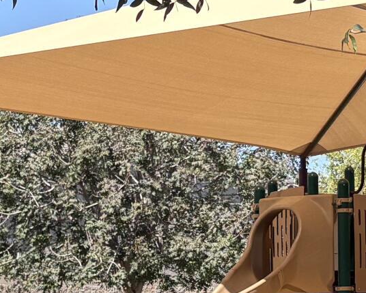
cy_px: 311
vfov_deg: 10.8
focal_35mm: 142
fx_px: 1538
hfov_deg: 13.5
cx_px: 292
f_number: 1.6
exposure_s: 1/1587
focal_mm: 5.96
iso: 50
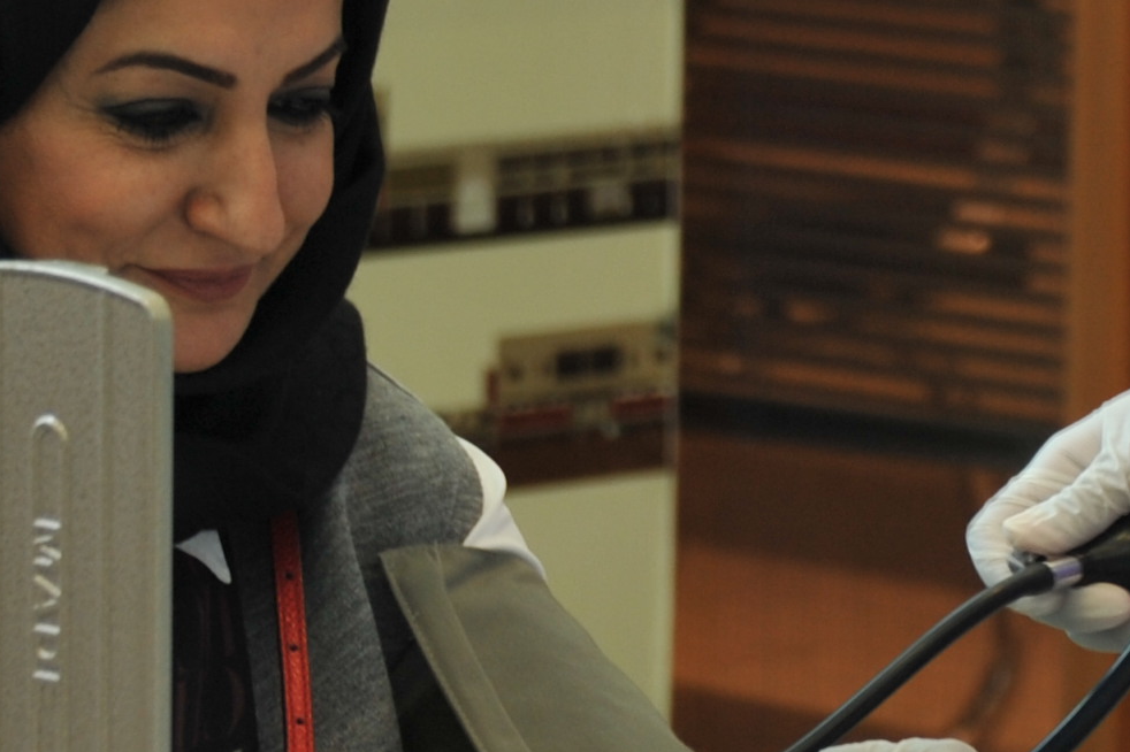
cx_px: 1478
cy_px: 175
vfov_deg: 4.1
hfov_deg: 6.1
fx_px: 10605
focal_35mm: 338
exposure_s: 1/60
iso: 320
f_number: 5
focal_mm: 78
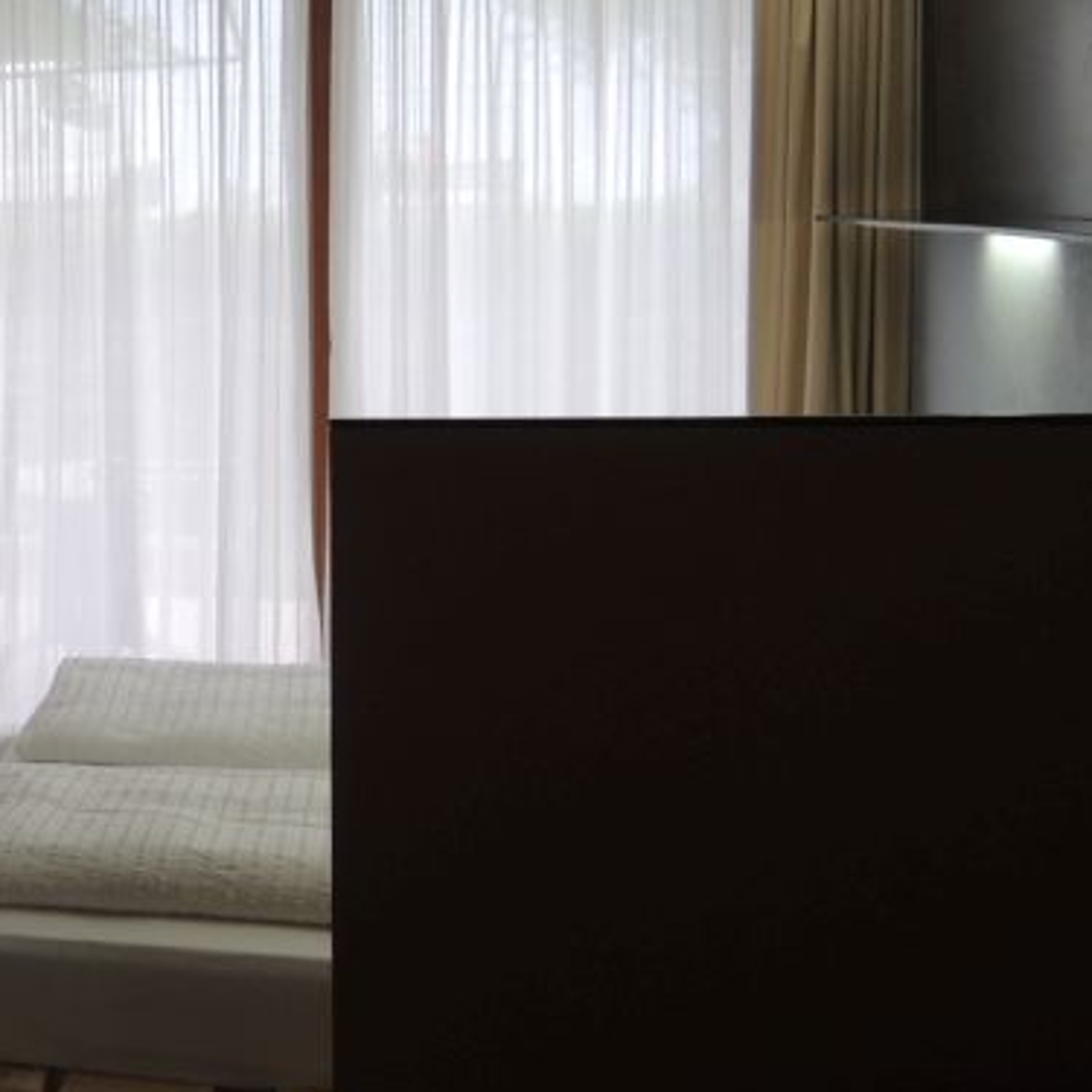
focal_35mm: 58
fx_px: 2070
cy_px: 457
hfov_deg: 26.5
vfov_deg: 29.5
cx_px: -198
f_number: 2.2
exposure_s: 1/60
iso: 160
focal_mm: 4.3
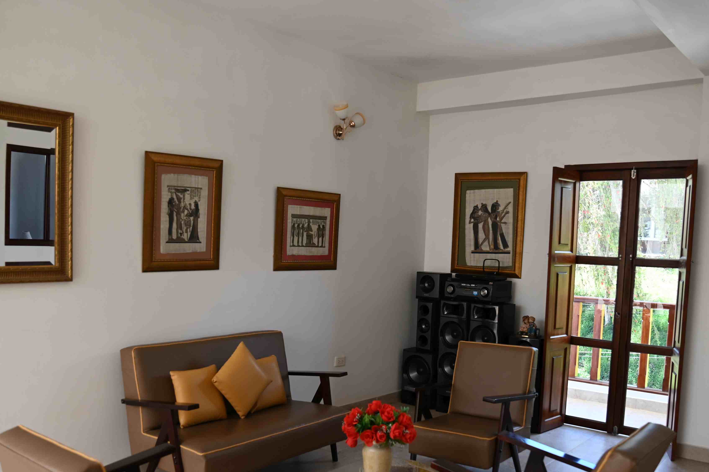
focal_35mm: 32
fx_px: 630
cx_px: 355
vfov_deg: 40.8
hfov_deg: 58.7
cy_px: 298
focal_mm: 24
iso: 400
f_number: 3.2
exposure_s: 1/250
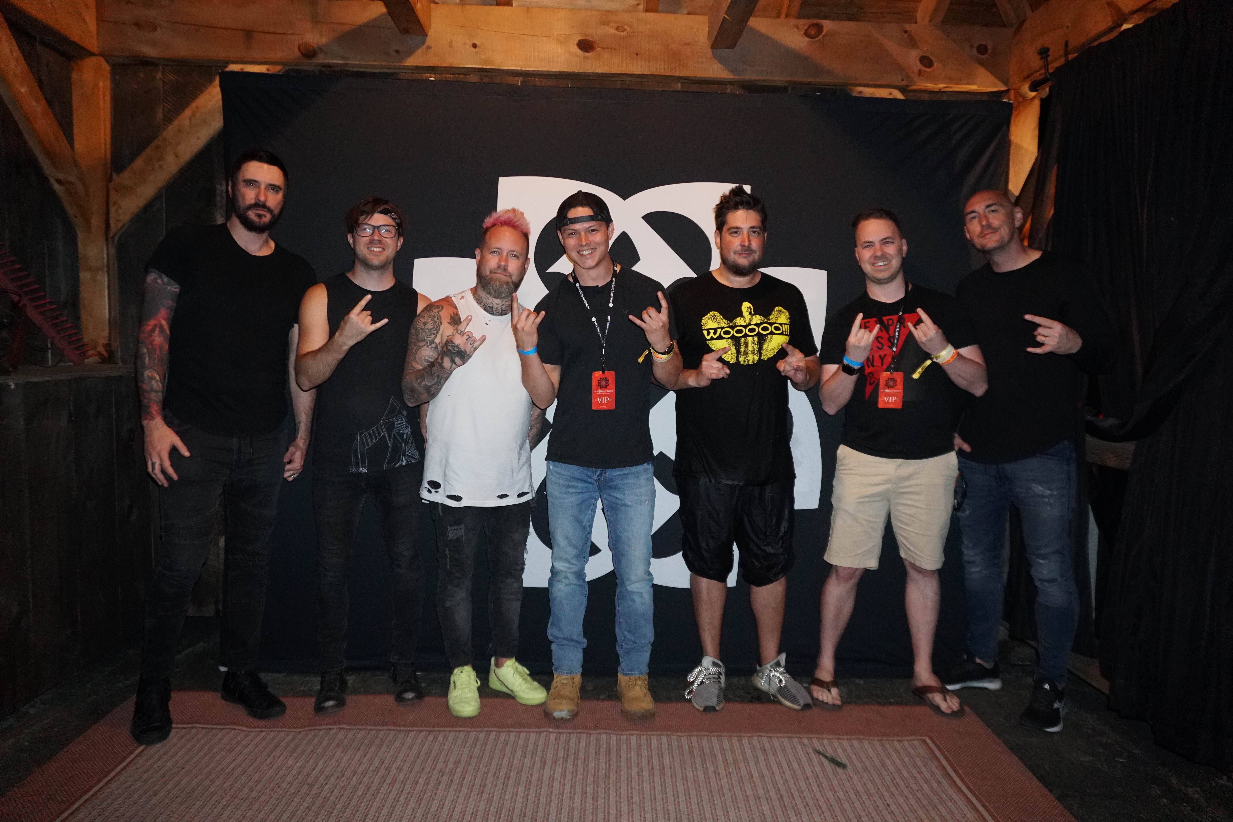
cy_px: 411
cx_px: 616
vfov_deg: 53.1
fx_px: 822
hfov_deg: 73.7
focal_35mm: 24
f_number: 3.5
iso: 3200
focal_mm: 16
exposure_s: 1/60
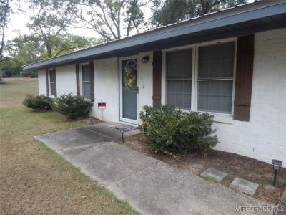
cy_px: 108
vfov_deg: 61.1
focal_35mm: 22
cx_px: 143
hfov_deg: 76.4
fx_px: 182
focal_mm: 4
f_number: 3
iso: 125
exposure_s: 1/160
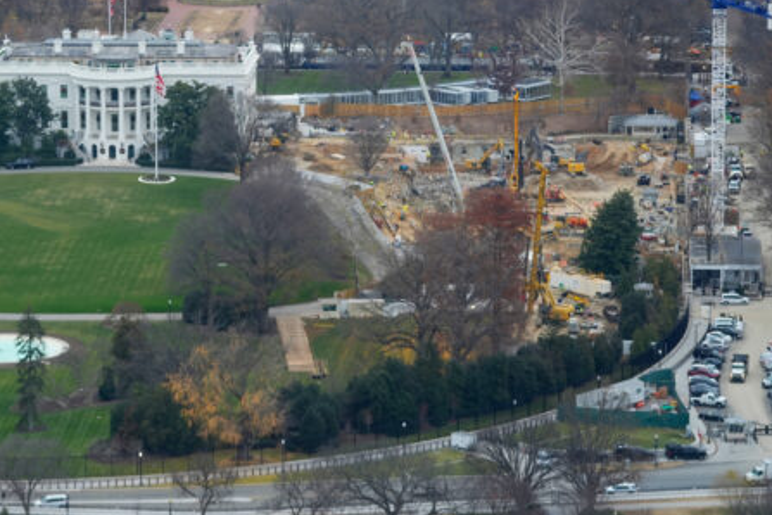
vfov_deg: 6.6
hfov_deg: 9.9
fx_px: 4439
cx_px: 173
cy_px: 157
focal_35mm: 207
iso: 400
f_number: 4
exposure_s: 1/1250
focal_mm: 133
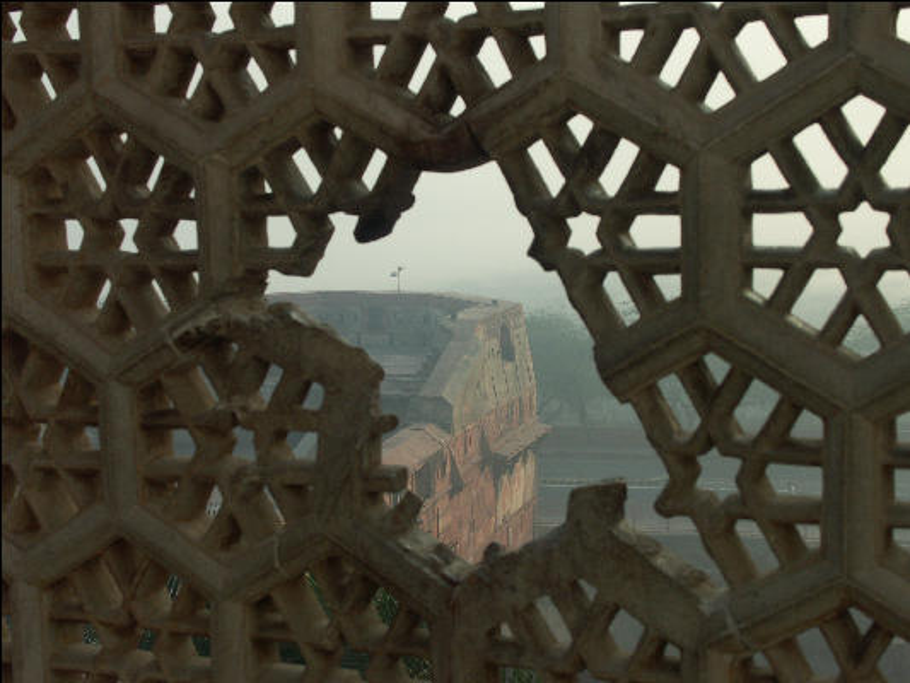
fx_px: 1604
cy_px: 342
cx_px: 455
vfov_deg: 24.0
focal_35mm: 61
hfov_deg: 31.7
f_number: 5.6
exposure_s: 1/250
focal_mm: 15.19
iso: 100
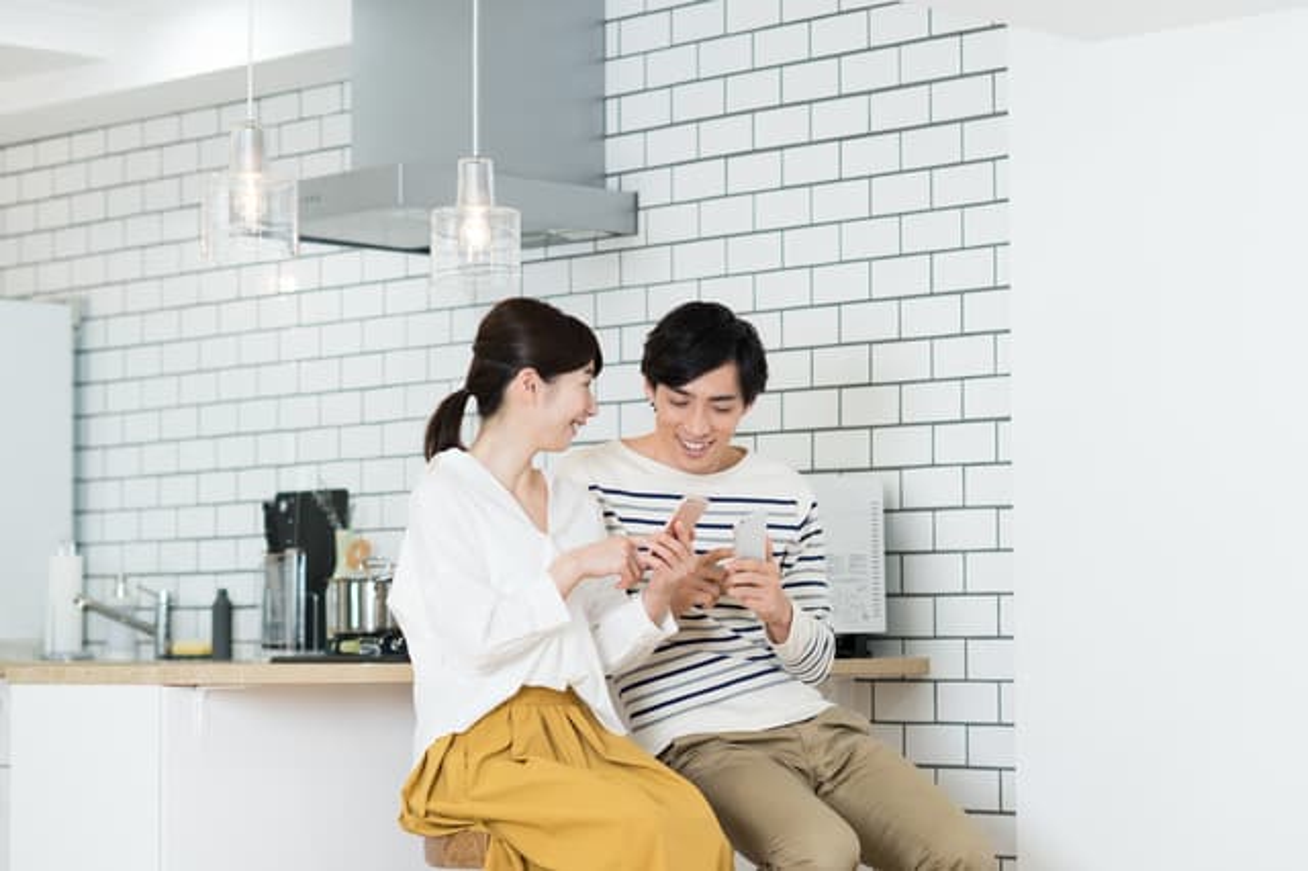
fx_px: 3087
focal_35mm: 85
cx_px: 654
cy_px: 436
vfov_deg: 16.1
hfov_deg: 23.9
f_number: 2.8
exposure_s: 1/100
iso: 640
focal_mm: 85
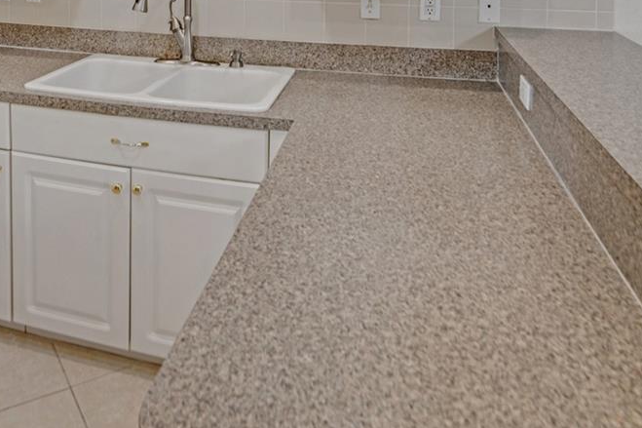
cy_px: -56
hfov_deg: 54.3
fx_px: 606
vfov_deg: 33.3
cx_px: 196
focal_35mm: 34
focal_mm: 14
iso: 160
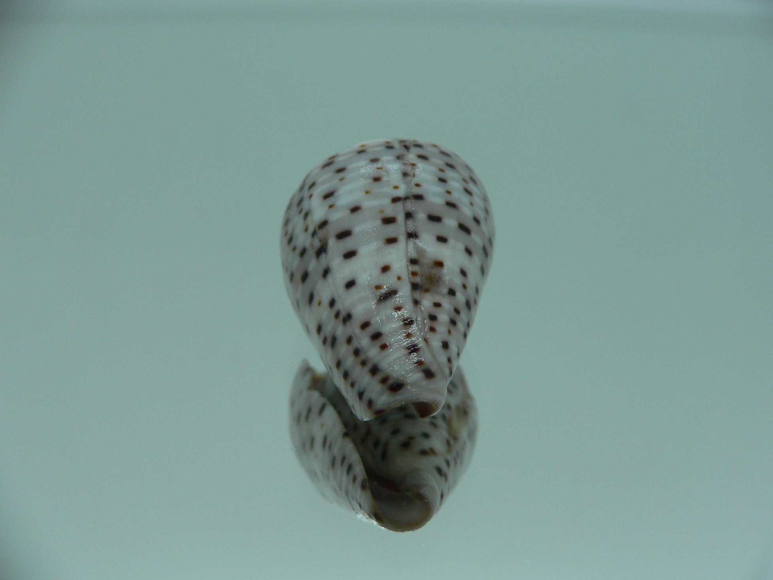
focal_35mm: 36
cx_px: 395
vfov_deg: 39.7
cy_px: 296
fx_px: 804
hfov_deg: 51.4
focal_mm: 4.6
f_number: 2.8
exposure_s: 1/80
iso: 80
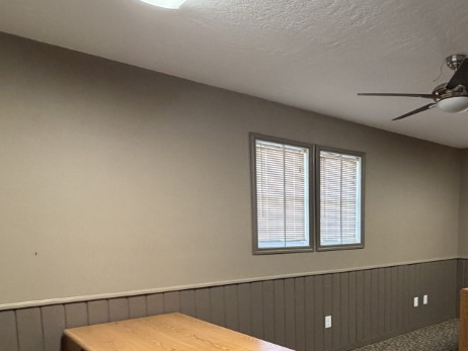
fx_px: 419
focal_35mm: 31
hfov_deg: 56.0
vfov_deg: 43.7
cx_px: 341
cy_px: 273
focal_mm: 2.22
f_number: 2.2
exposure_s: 1/60
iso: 320
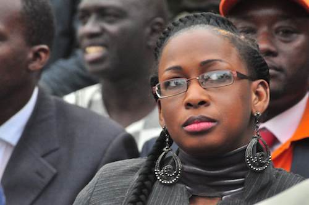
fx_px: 2250
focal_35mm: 262
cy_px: 102
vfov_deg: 5.2
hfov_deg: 7.9
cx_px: 154
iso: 3200
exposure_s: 1/125
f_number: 10
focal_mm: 175
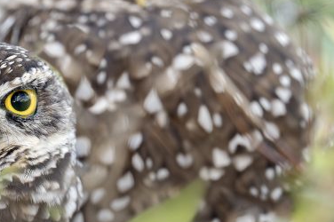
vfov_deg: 0.8
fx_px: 16574
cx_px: 81
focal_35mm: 1788
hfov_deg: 1.2
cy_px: 56
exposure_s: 1/200
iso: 1600
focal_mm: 840
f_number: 5.6
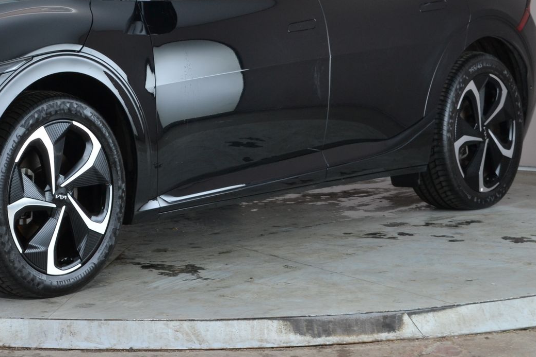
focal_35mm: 133
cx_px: 73
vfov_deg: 10.3
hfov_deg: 15.3
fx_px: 1980
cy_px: 93
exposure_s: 1/3
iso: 200
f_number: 10
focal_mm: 45
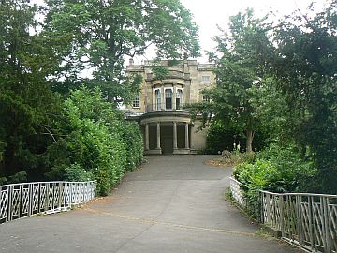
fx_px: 350
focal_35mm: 36
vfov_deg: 39.7
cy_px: 126
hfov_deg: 51.4
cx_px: 168
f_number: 4
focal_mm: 6
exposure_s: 1/80
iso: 80
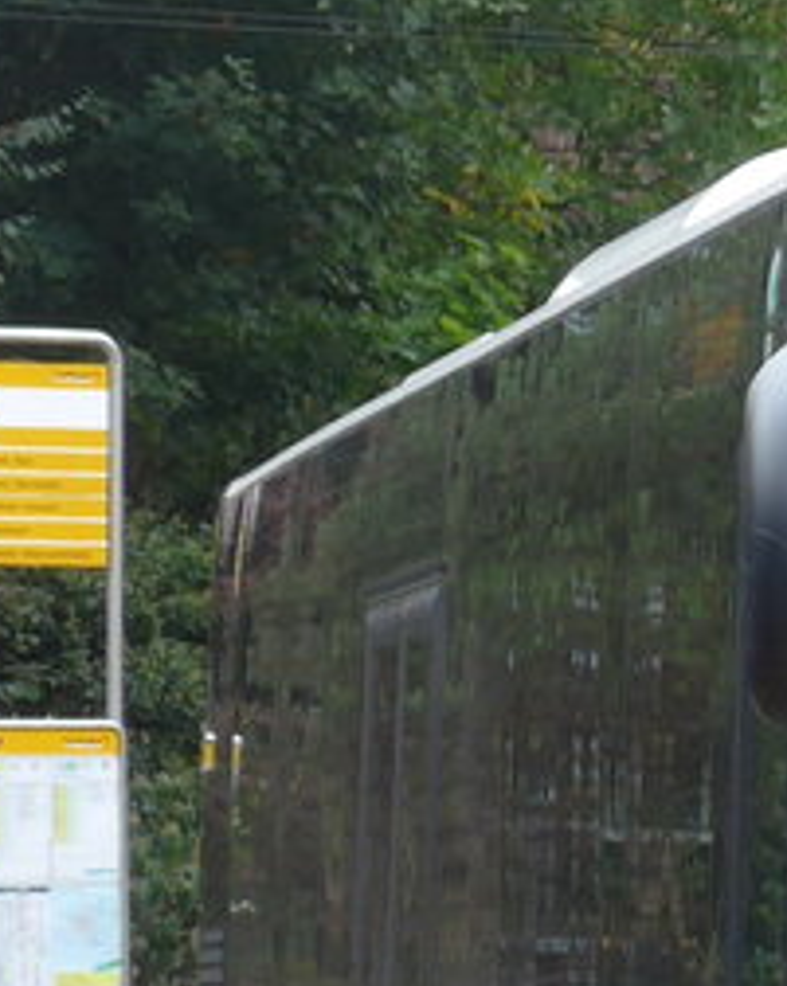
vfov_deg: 4.6
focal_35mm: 419
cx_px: 2040
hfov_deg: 3.6
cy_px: 626
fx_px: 12221
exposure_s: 1/80
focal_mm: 18
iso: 80
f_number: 4.6
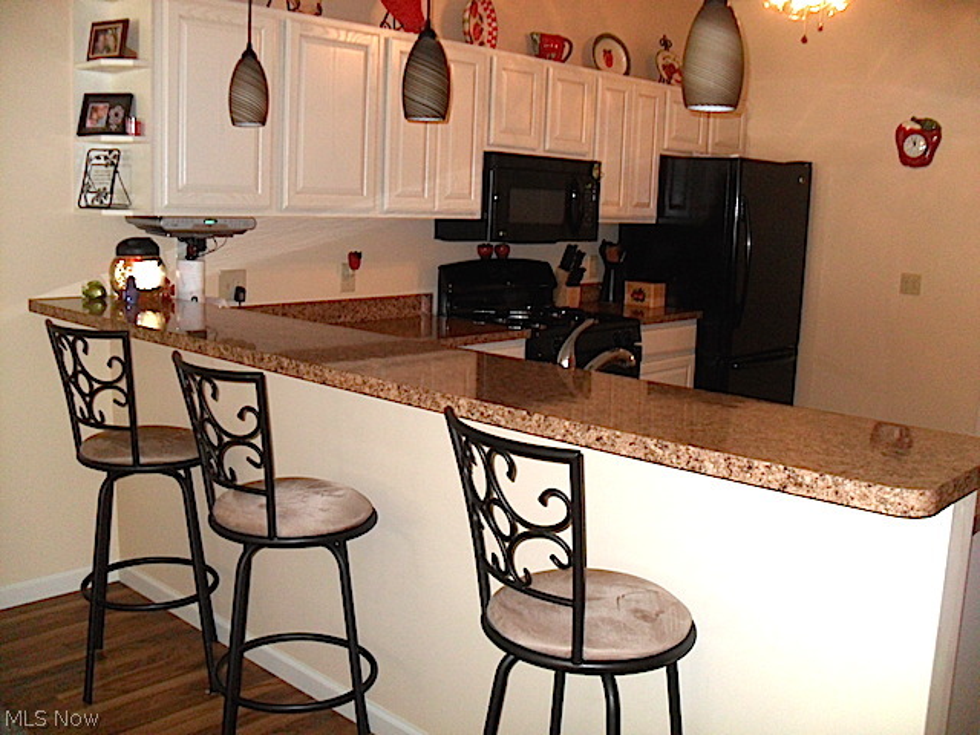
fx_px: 991
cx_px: 490
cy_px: 368
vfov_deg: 40.7
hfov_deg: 52.6
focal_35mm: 35
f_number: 3
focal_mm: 6.3
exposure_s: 1/45
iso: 200
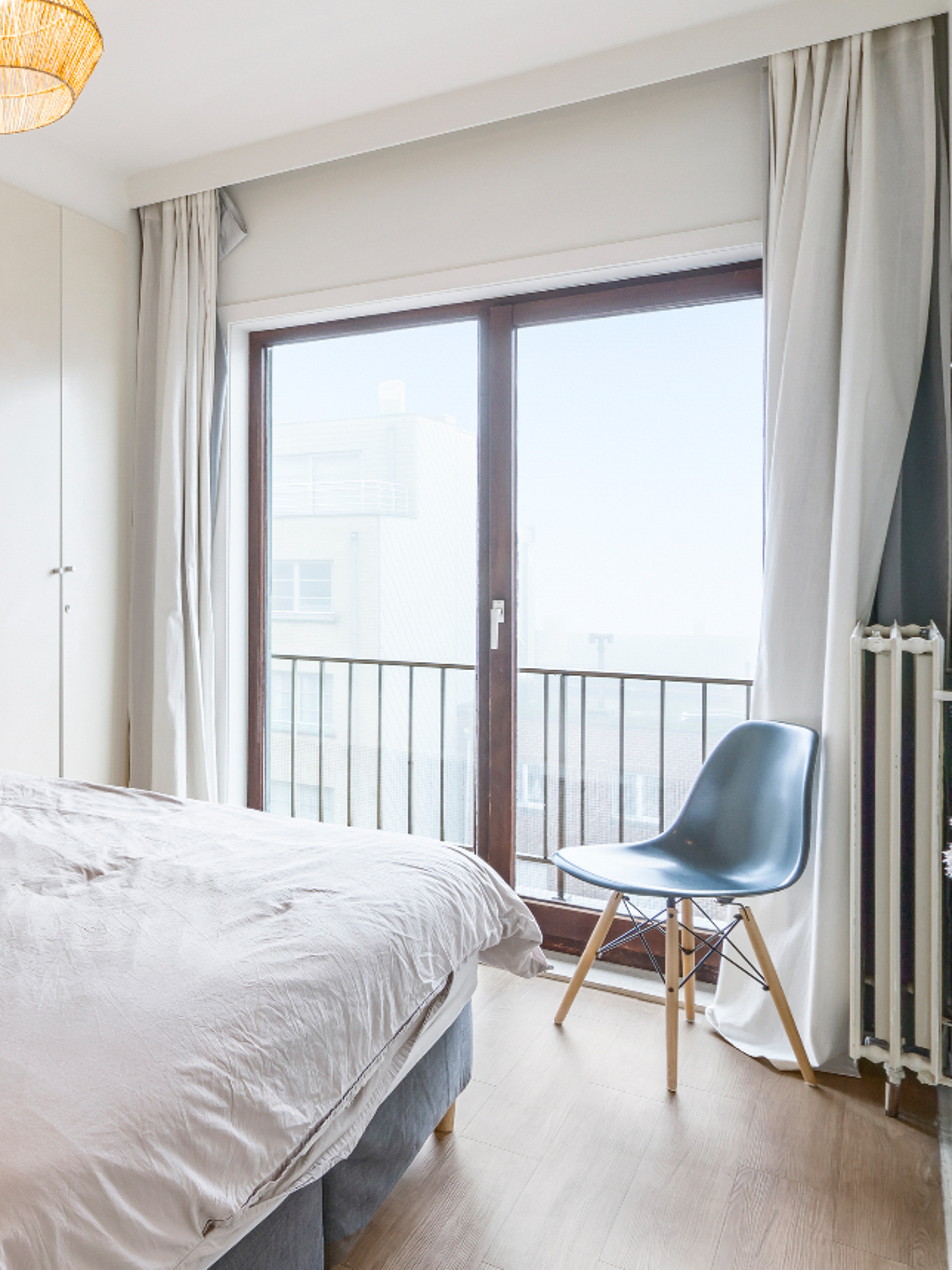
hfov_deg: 38.8
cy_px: 534
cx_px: -118
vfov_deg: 61.3
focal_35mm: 29
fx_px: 1064
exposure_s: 1/2.5
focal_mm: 16
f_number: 11
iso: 100
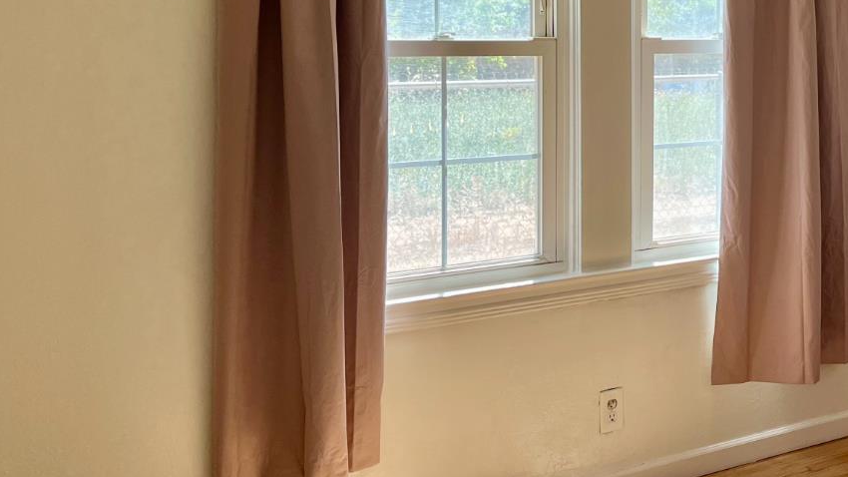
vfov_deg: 23.5
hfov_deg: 39.0
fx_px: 1124
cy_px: 82
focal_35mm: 50
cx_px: 728
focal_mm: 5.1
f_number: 1.6
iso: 64
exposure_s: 1/149
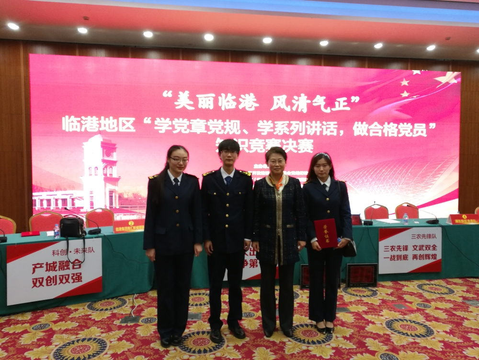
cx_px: 240
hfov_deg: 65.3
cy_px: 180
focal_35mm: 27
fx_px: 374
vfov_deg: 51.4
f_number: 2.2
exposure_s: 1/33.3
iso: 200
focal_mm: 4.5
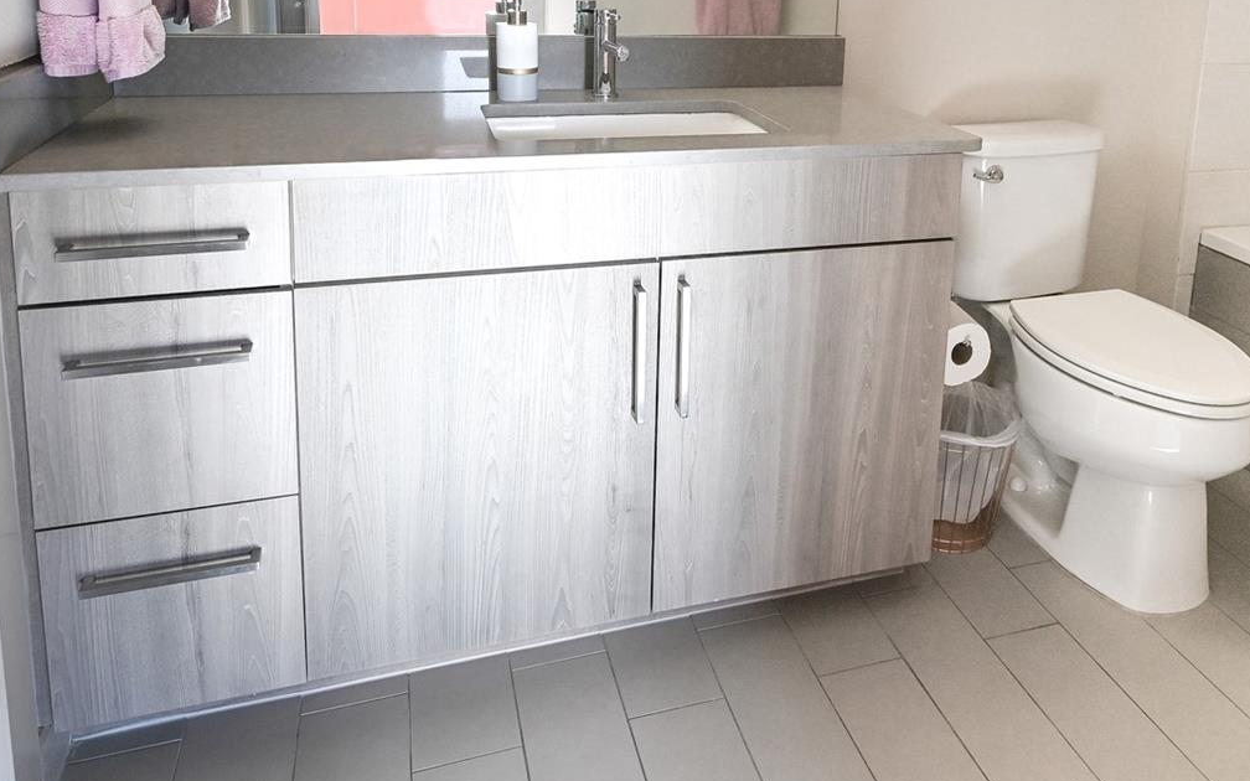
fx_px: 988
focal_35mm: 29
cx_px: 743
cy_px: 118
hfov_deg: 64.1
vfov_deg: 40.7
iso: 500
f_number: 4
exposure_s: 1/160
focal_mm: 14
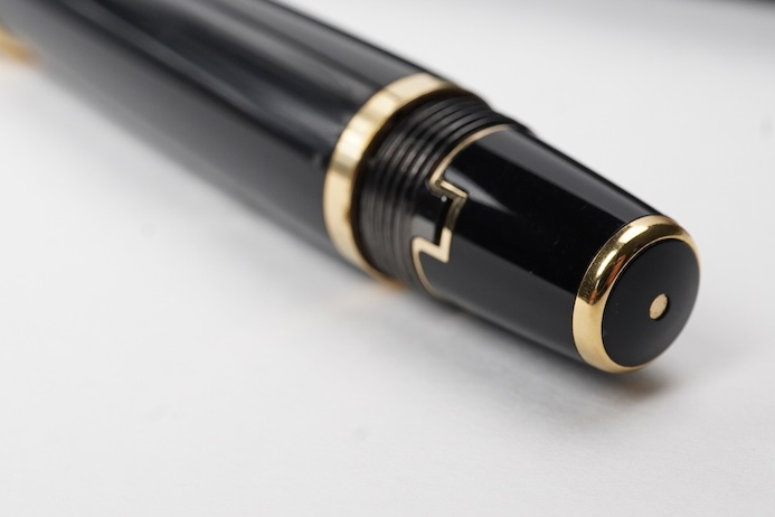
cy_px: 119
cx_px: 317
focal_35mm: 73
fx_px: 1571
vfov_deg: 18.5
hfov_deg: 27.7
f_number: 18
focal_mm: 30
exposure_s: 1/100
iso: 400
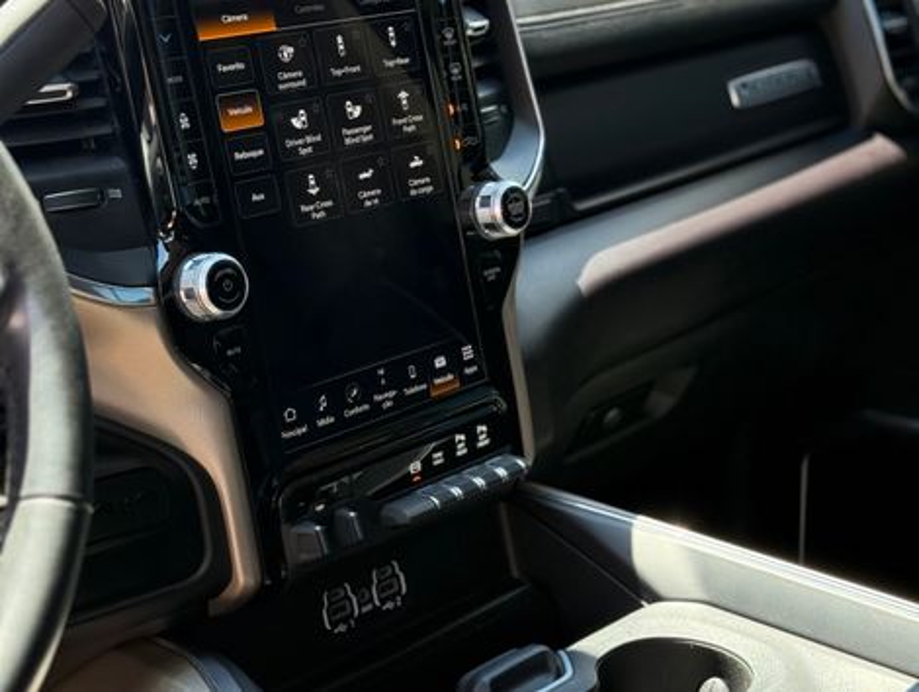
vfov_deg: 30.3
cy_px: 346
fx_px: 1276
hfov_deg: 39.6
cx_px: 460
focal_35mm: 48
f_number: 1.78
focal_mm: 6.76
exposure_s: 1/210
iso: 160
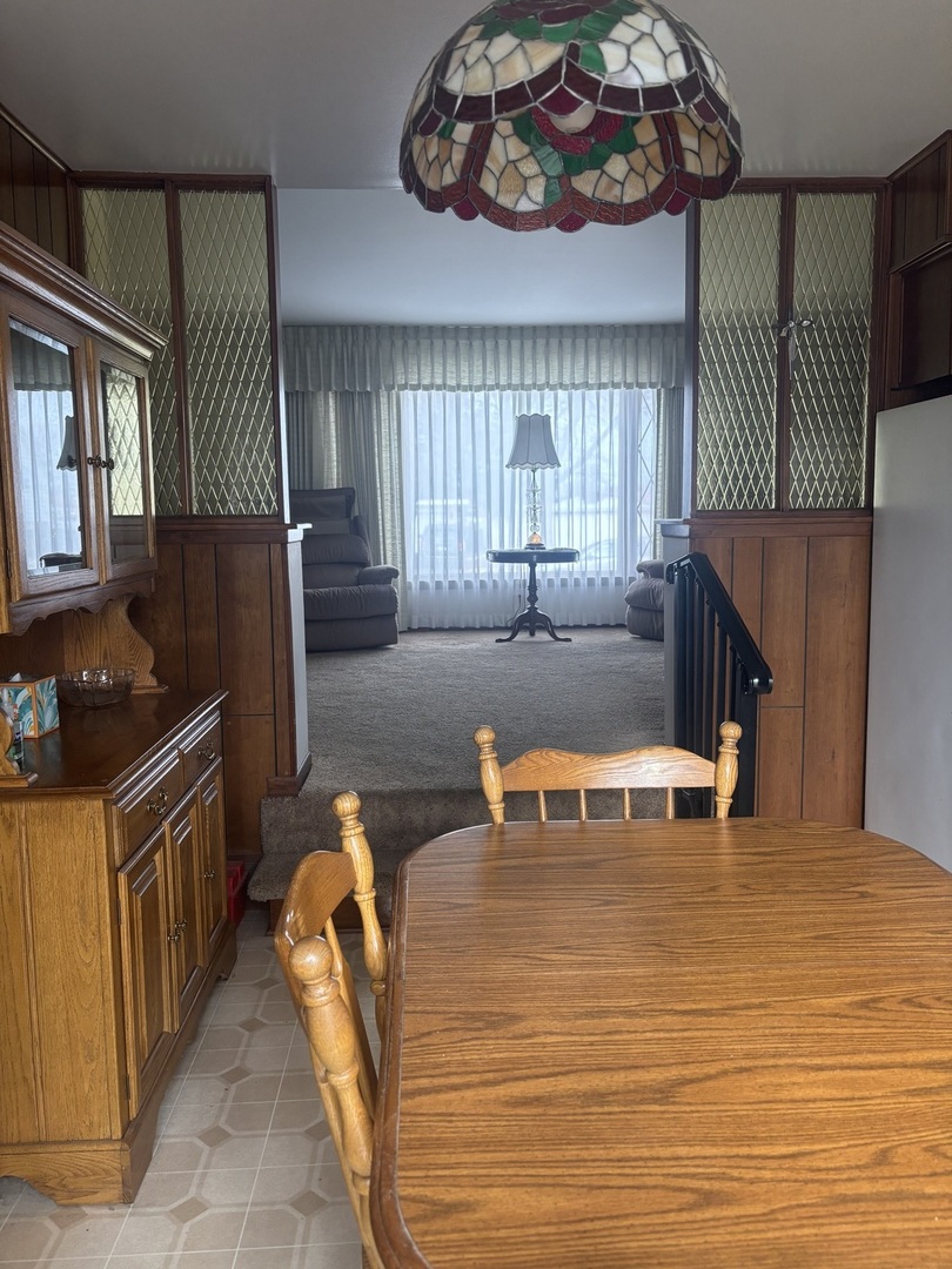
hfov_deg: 53.1
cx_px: 476
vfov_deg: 67.3
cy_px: 634
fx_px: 953
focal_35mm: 26
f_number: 1.6
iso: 125
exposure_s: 1/121
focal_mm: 5.96
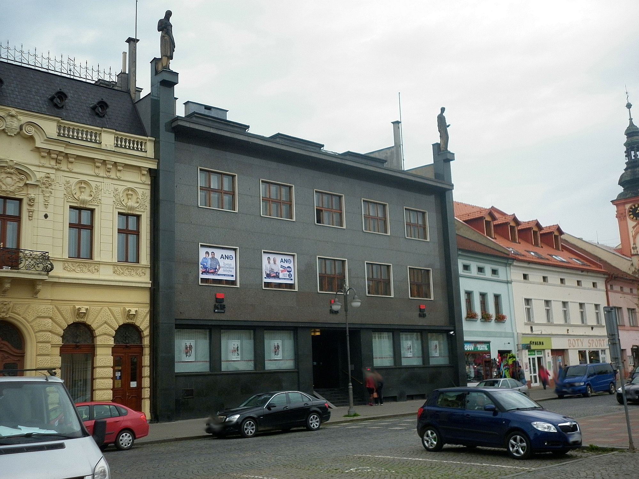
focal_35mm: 39
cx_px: 320
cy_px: 240
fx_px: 720
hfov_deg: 47.9
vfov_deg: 36.8
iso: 80
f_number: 3.3
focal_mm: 7.1
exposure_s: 1/320
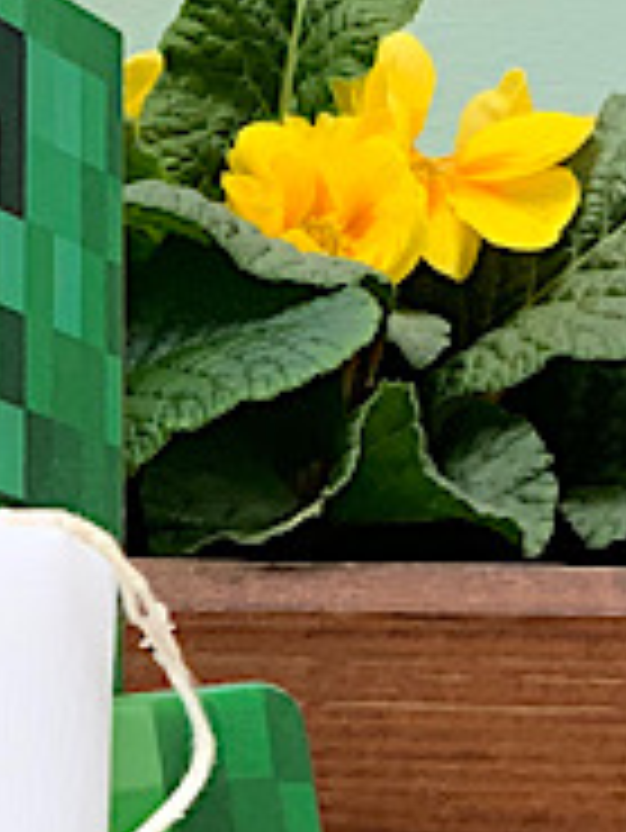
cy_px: 1282
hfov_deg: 9.8
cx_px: -284
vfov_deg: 12.7
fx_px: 3540
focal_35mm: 147
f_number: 1.8
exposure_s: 1/247
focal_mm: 3
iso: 16
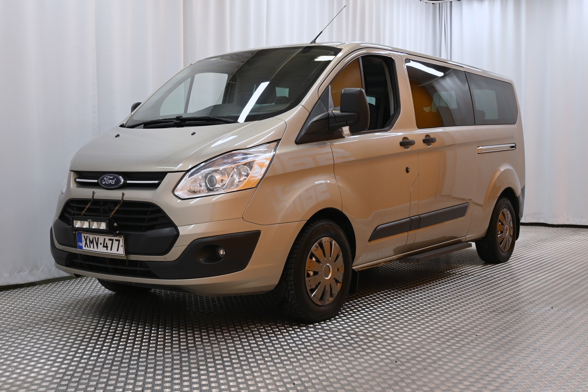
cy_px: 196
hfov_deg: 46.4
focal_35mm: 42
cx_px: 294
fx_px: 686
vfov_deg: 31.9
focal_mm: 28
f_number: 4.5
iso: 400
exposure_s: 1/80
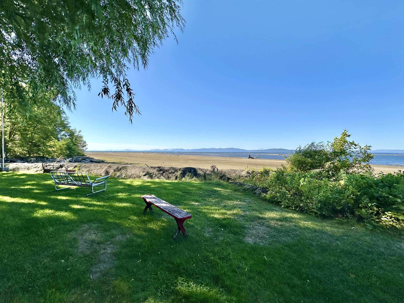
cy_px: 152
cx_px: 202
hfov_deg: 102.1
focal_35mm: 14
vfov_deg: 85.7
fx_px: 163
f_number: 2.2
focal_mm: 2.22
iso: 50
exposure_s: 1/2053
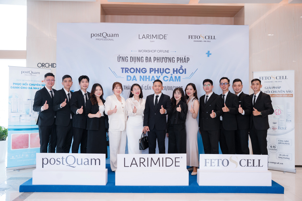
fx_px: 278
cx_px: 151
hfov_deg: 57.1
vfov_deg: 39.9
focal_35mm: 33
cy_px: 100
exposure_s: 1/160
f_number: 4
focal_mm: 33.1
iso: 640
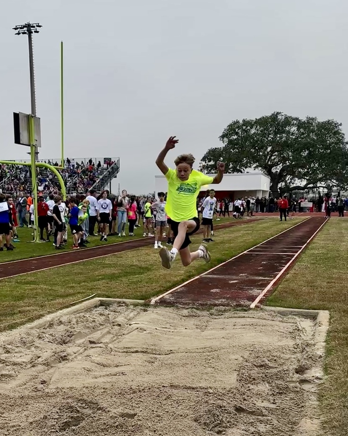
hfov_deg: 54.9
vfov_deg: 66.0
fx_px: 335
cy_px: 229
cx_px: 170
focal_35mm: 26
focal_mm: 6.86
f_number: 1.78
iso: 80
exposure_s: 1/729
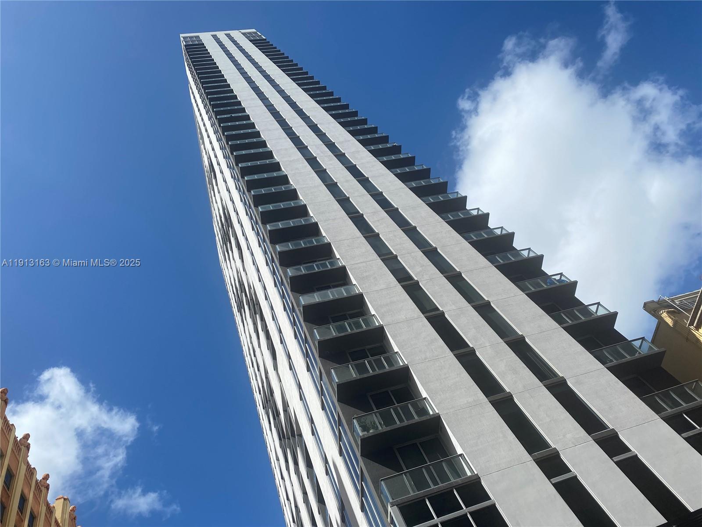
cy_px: 264
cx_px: 351
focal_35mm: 26
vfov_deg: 53.1
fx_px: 527
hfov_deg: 67.3
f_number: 1.8
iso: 32
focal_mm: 4.25
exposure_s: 1/4115
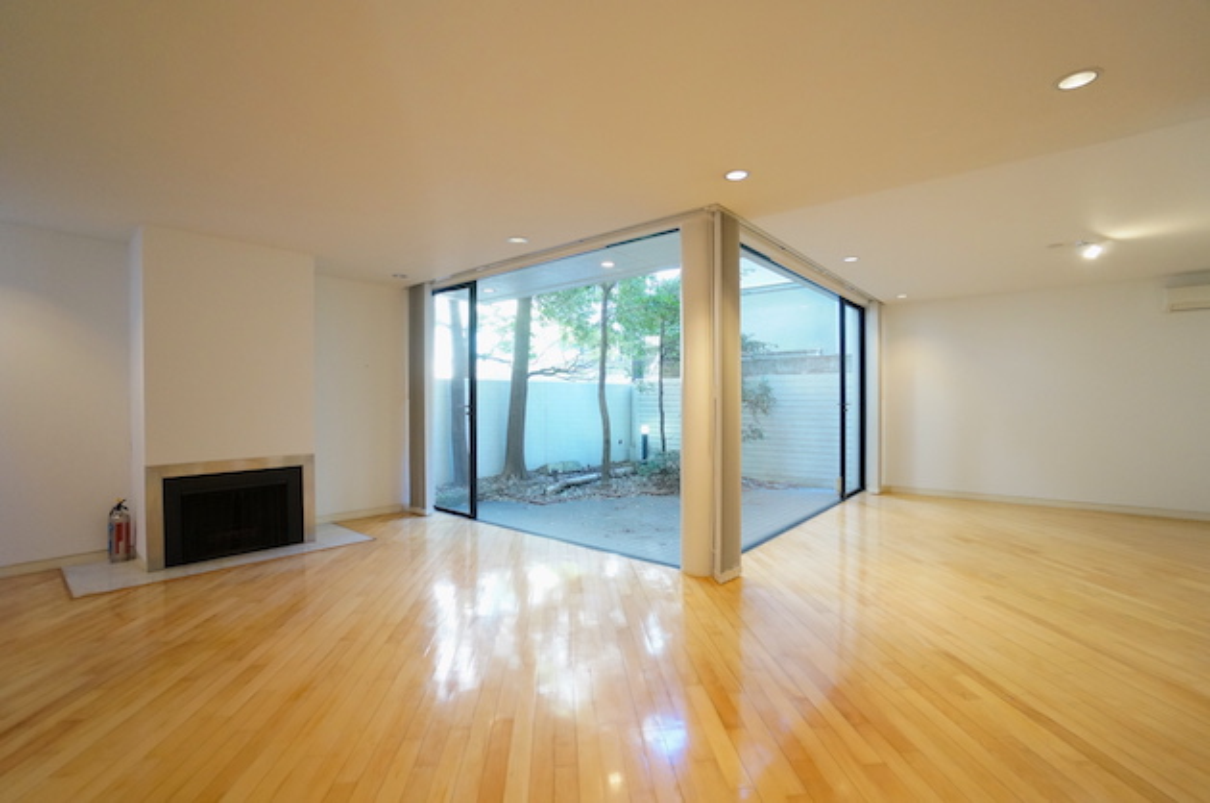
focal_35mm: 15
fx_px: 503
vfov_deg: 77.1
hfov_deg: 100.5
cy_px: 402
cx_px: 605
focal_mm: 10
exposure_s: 1/60
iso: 1600
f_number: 4
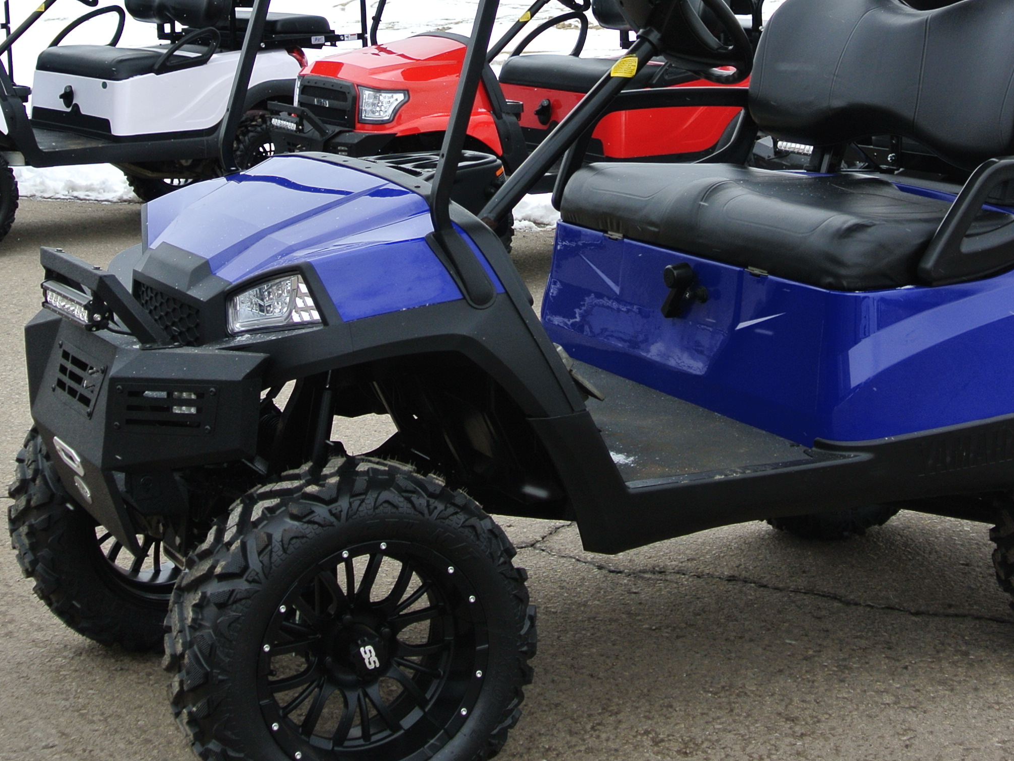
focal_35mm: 67
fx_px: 1963
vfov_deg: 21.8
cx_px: 590
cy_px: 210
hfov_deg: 28.9
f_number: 4
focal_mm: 13.6
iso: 100
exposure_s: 1/250
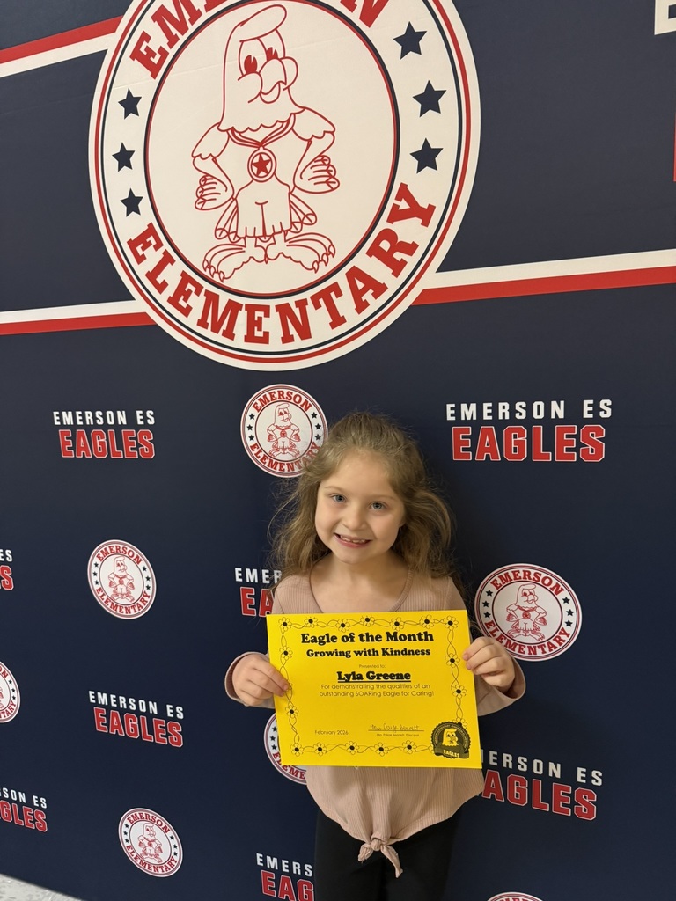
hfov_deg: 56.8
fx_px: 625
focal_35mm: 24
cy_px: 450
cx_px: 338
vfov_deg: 71.6
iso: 400
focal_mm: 6.76
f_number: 1.78
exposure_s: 1/60
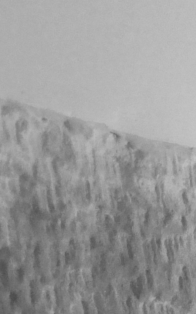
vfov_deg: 14.8
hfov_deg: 9.8
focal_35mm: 130
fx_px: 1111
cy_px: 485
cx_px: 283
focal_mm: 4.5
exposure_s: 1/100
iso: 800
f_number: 2.8
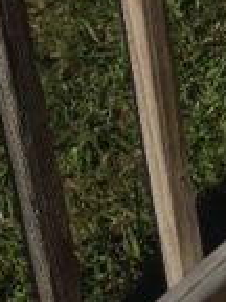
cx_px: 446
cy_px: -260
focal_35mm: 147
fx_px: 1280
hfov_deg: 9.5
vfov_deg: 12.2
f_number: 2.4
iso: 50
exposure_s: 1/3012
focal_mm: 4.12
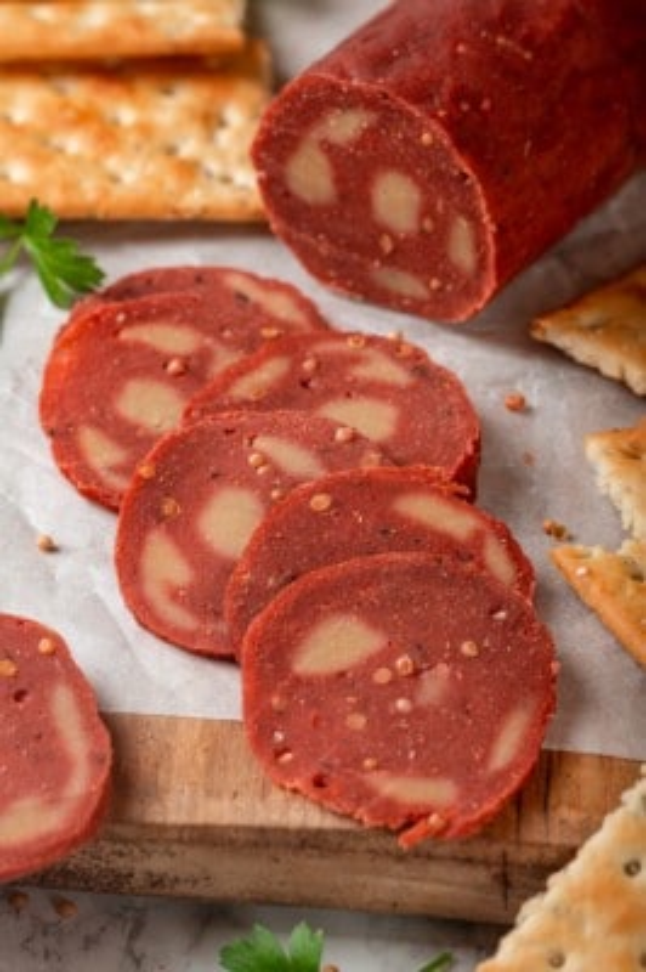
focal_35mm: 105
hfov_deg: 13.0
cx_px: 323
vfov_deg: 19.5
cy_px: 486
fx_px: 2831
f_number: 16
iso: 100
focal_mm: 105
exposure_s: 1/200
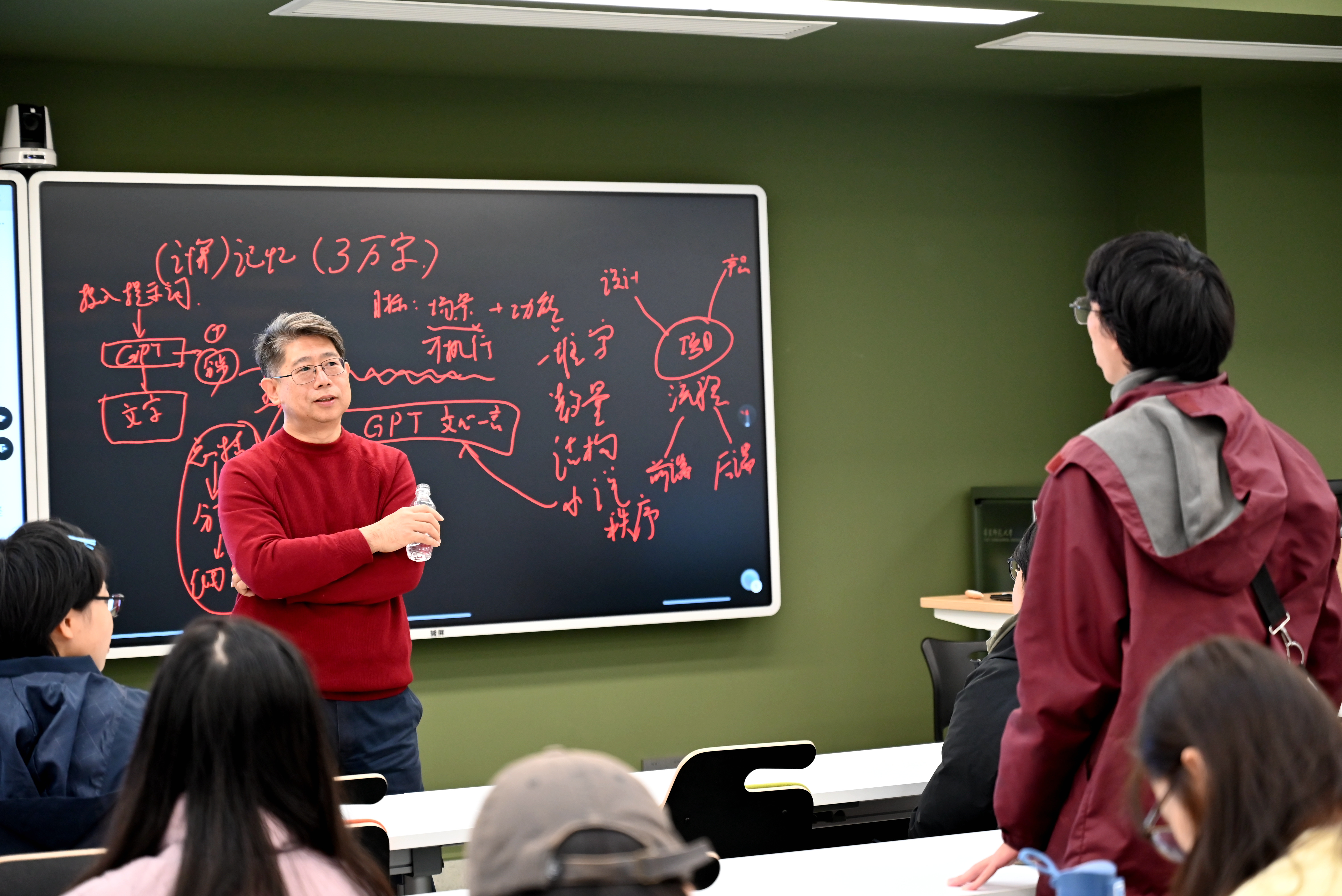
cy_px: 448
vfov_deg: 19.5
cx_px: 671
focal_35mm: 70
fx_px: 2610
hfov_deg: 28.8
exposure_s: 1/125
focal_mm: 70
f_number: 4
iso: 1400
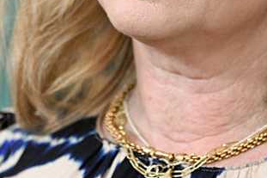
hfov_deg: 3.8
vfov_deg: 2.5
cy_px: -49
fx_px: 4010
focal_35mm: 541
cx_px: 192
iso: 2500
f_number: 2.8
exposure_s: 1/320
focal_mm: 150
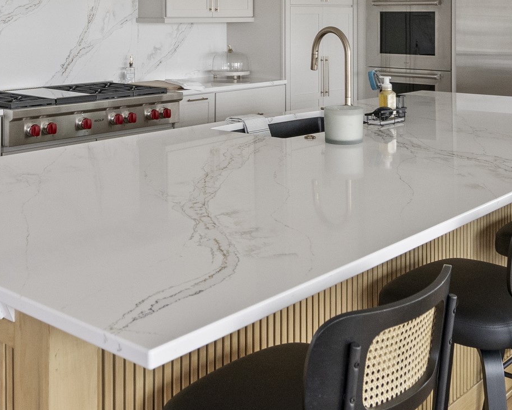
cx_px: 240
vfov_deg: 28.9
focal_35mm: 49
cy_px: 0
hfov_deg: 38.0
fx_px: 742
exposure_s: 1/125
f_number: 4.5
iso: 1600
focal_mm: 16
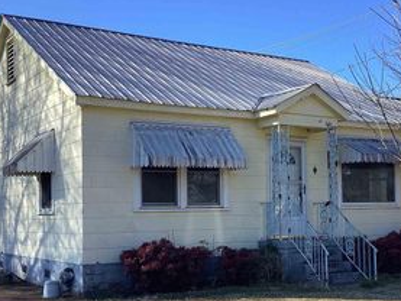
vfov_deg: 26.0
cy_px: 193
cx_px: 252
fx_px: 649
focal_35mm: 56
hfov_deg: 34.2
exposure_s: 1/741
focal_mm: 3.3
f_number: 2.4
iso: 25
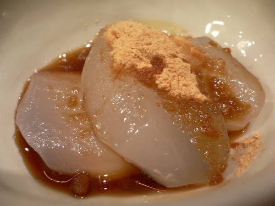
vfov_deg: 40.7
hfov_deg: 52.6
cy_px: 103
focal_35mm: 35
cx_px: 138
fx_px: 278
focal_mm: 5.8
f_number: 2.8
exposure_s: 1/13
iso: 100
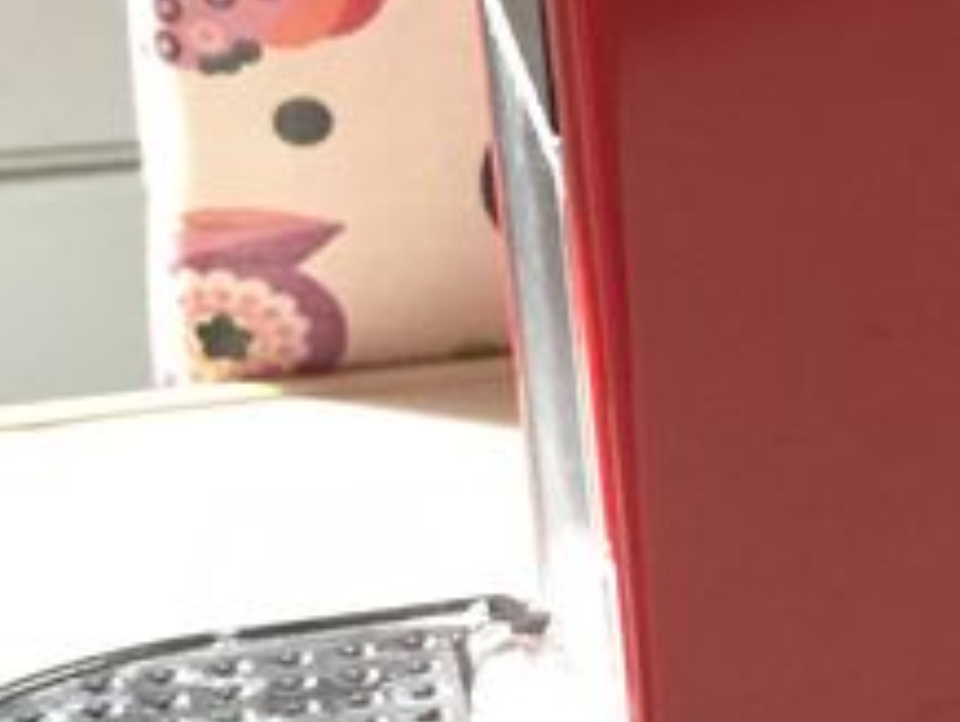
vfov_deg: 11.1
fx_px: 3693
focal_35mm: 133
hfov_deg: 13.5
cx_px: 1638
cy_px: 594
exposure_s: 1/17
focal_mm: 4.15
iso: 200
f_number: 2.2
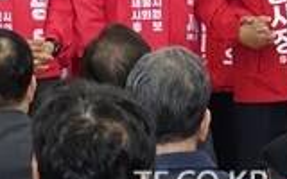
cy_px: -76
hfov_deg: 9.5
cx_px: 70
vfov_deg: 5.9
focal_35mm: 220
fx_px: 1721
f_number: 3.2
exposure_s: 1/125
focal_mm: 19.68
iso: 640
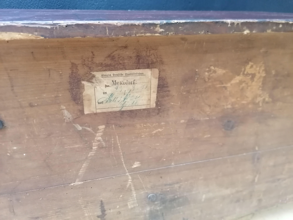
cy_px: 110
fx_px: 229
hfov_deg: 65.3
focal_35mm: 27
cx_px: 146
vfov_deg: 51.4
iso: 800
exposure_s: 1/16.7
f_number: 1.8
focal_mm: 4.75
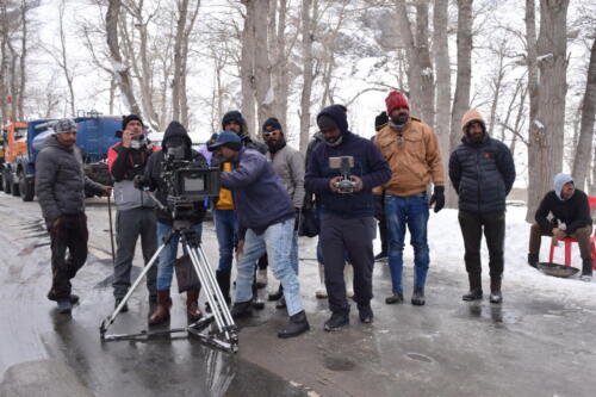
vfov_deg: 34.2
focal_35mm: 39
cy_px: 198
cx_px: 298
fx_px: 645
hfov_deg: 49.6
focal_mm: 26
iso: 400
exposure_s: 1/1250
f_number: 5.6
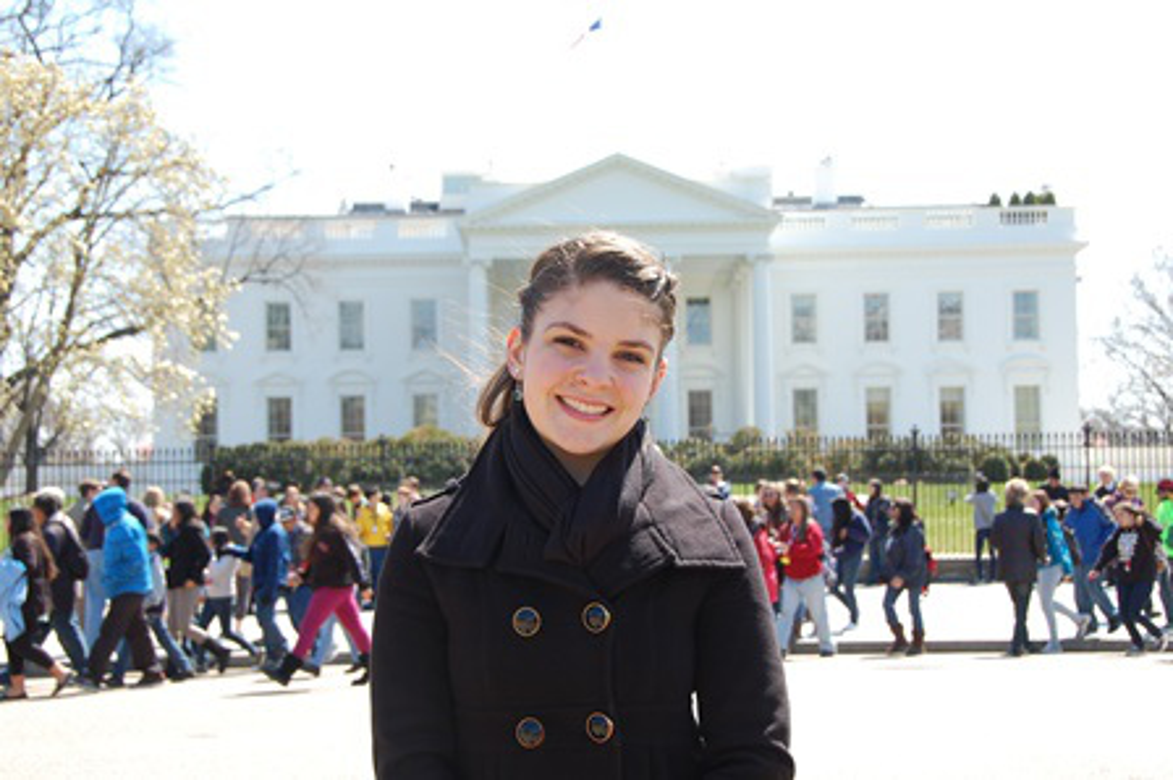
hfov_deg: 31.9
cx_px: 586
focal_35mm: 63
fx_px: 2051
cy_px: 390
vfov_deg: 21.5
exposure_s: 1/200
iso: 200
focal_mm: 42
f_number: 7.1
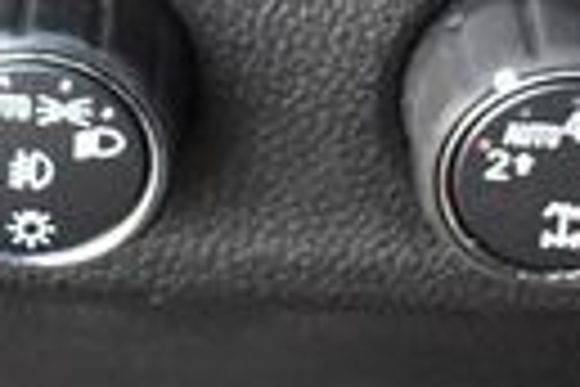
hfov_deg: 15.3
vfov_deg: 9.5
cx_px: 216
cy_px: -416
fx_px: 2159
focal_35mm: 134
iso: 2800
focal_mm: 18
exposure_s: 1/125
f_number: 3.5
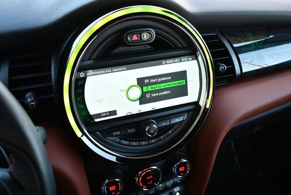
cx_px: 146
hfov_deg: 53.1
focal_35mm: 36
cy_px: 98
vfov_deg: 36.9
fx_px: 291
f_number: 3.5
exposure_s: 1/250
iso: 800
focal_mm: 18
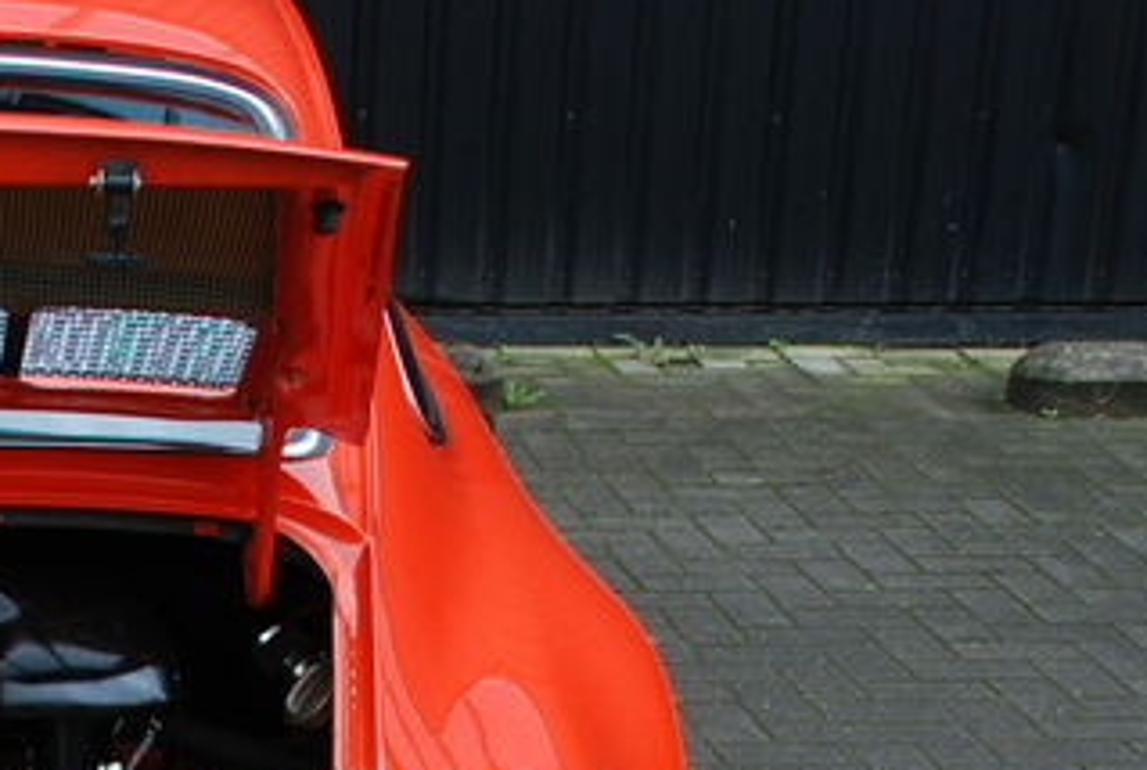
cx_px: -209
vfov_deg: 12.5
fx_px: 3384
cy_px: 1081
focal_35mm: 106
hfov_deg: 18.3
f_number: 5
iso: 200
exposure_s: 1/100
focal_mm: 22
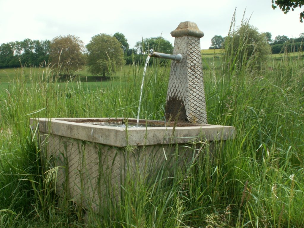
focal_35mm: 40
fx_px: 351
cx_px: 152
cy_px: 114
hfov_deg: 46.8
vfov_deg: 36.0
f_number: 8
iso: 50
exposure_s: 1/80
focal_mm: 6.6
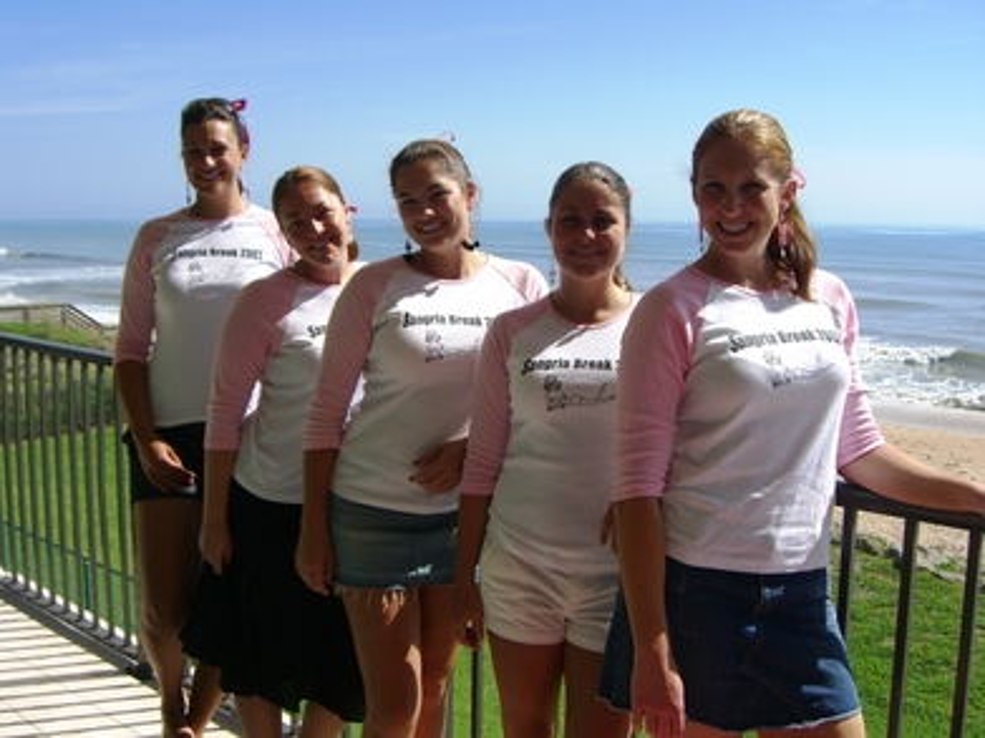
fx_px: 1081
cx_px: 492
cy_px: 369
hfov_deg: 49.0
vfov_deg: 37.7
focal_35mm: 38
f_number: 8
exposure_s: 1/200
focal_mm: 7.9
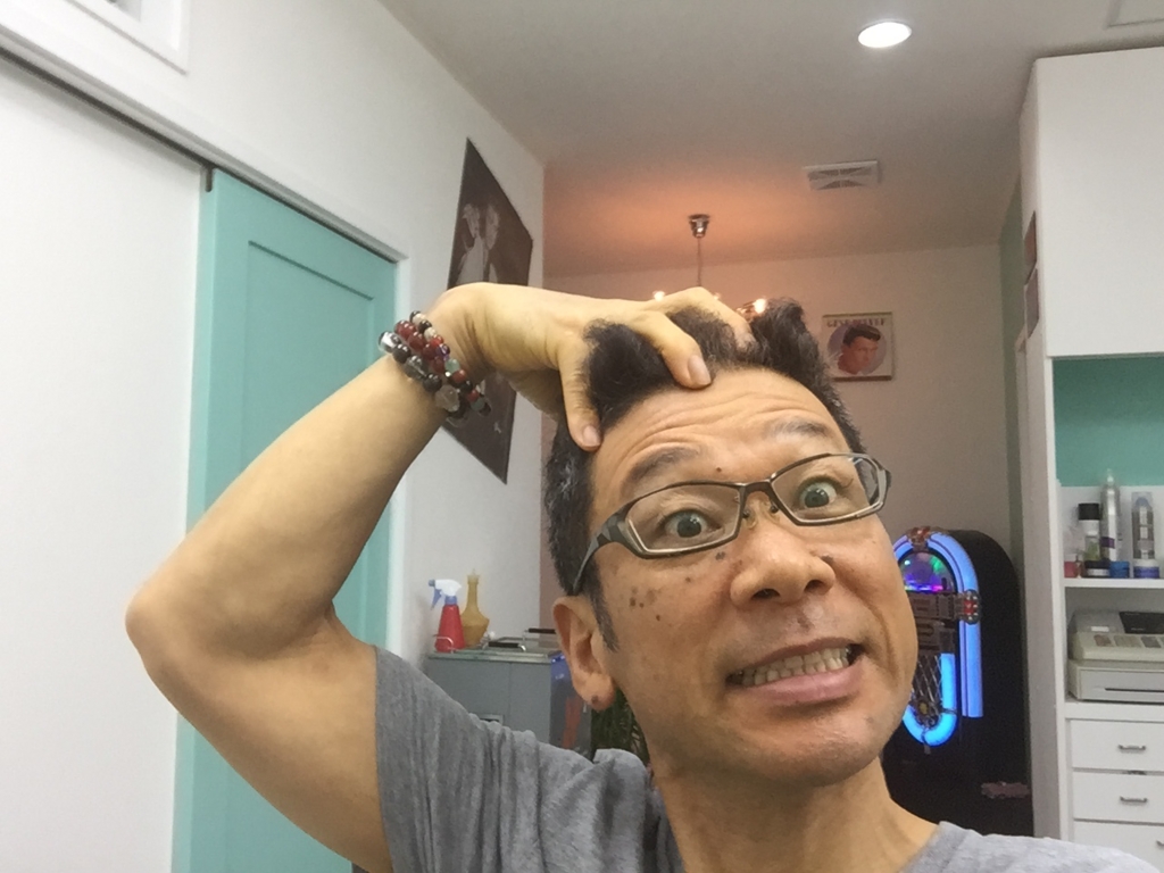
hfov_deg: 58.4
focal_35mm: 31
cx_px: 582
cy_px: 436
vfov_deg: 45.4
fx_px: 1042
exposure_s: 1/30
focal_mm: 2.65
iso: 64
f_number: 2.2
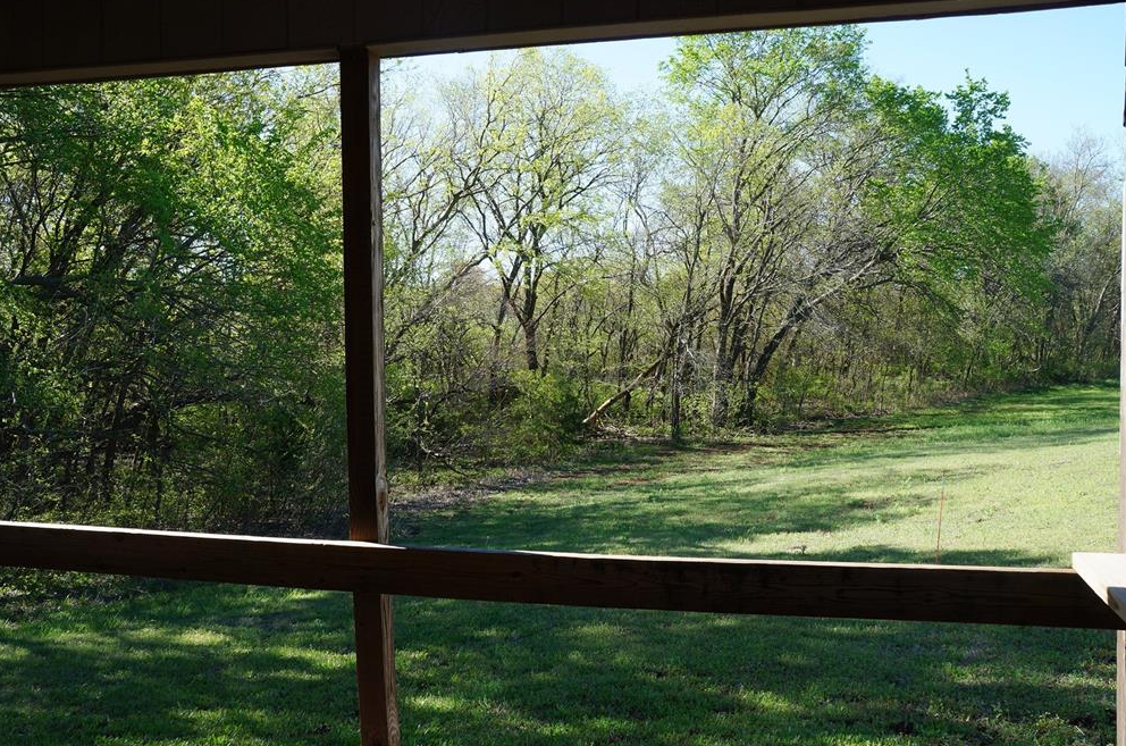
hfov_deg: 58.0
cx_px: 560
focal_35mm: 33
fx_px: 1015
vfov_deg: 40.3
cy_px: 377
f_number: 10
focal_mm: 21
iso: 200
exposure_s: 1/100
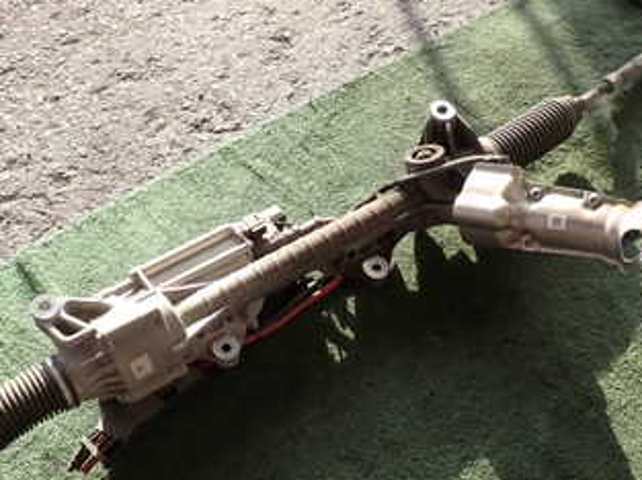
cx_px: 238
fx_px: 889
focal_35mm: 48
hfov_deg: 39.4
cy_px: 332
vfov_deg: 29.9
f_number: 2.8
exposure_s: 1/125
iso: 100
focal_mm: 4.5
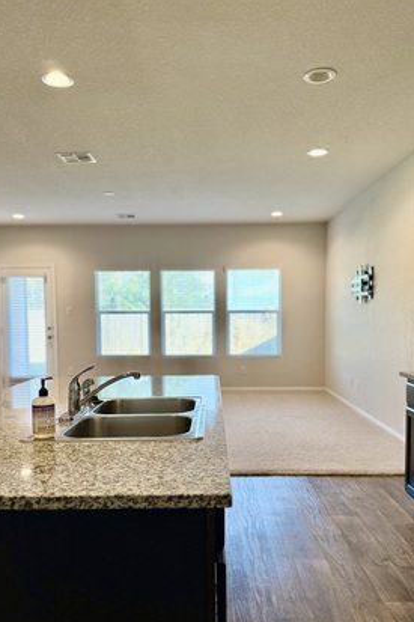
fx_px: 501
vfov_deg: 63.5
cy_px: 348
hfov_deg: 44.9
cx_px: 205
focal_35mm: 29
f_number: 1.78
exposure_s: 1/122
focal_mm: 6.76
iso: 200
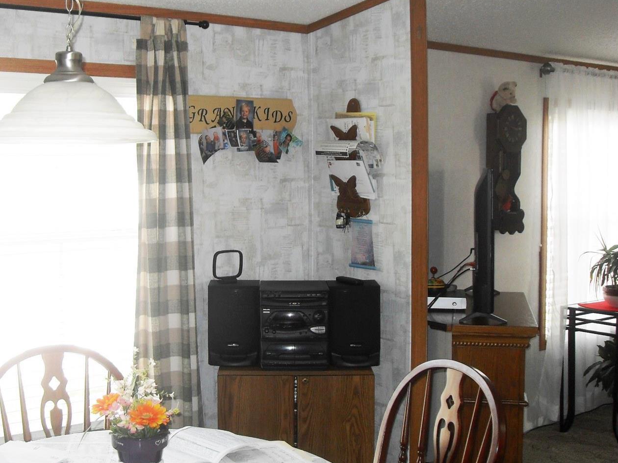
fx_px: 839
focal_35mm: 47
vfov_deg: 30.8
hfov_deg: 40.4
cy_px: 180
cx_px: 267
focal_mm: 6.3
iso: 100
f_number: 2.8
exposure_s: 1/45
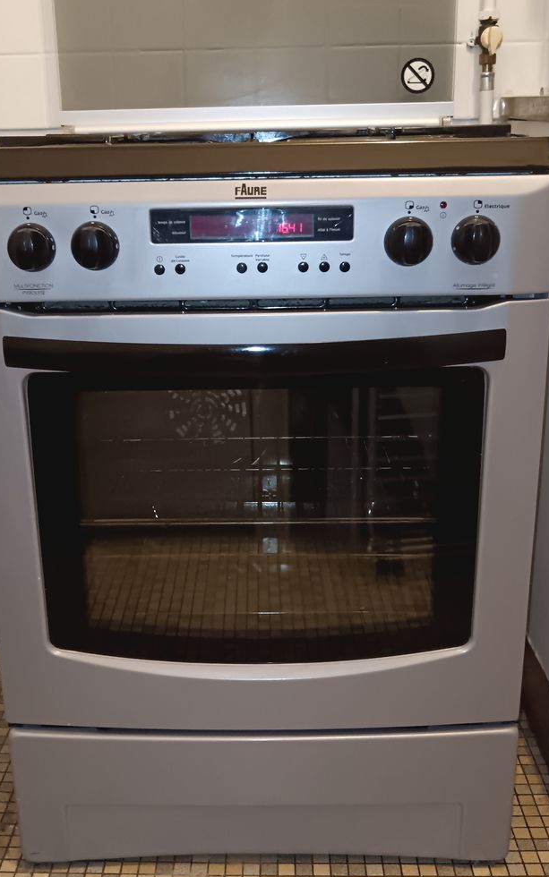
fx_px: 957
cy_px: 447
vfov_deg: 49.3
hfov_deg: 32.0
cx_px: 244
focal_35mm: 40
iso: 2456
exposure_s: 1/25
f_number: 1.9
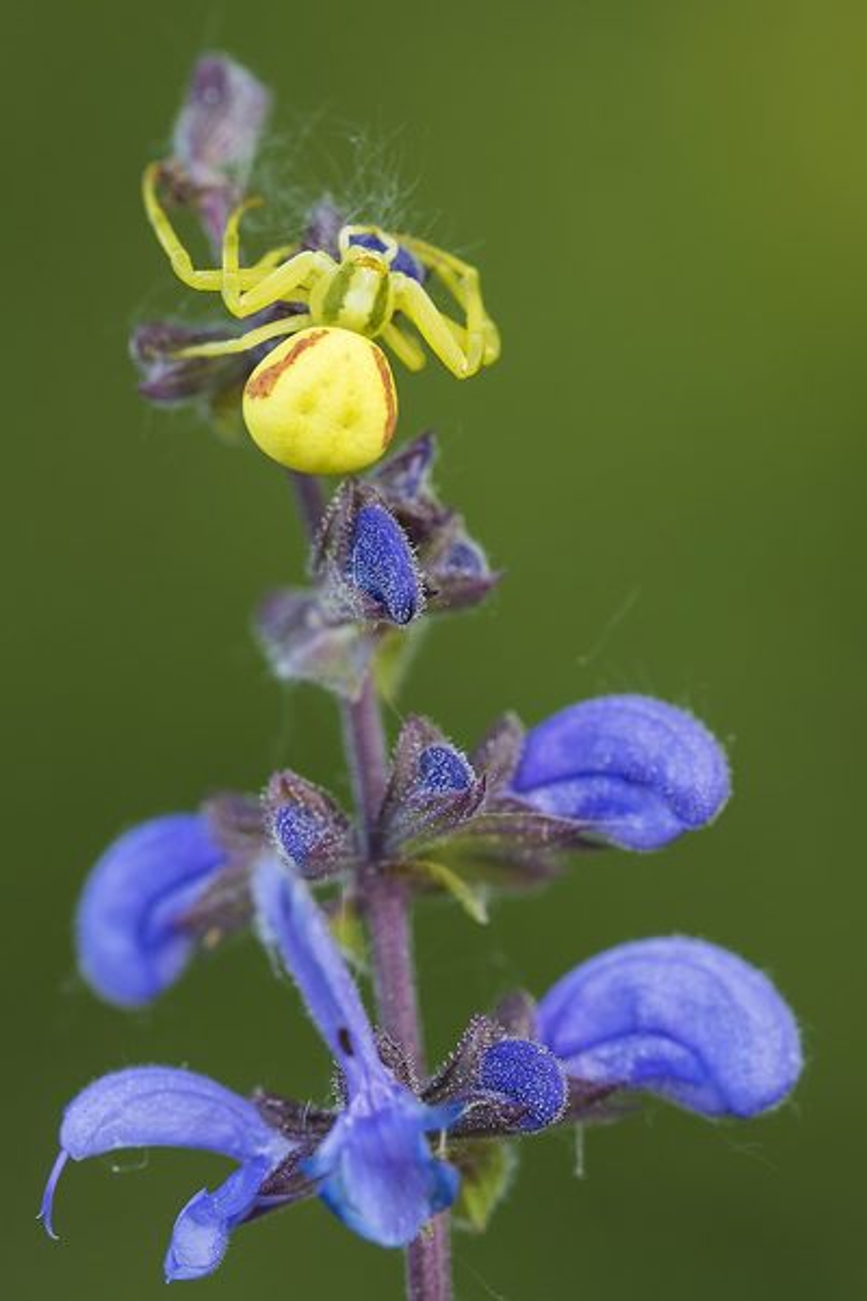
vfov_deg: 13.7
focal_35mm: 150
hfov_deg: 9.1
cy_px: 650
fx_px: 5418
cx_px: 434
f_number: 9
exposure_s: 1/60
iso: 250
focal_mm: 150
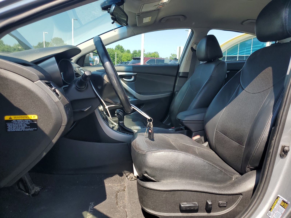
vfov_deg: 53.1
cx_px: 146
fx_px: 219
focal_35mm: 26
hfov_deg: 67.3
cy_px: 109
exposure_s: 1/1000
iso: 50
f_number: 1.5
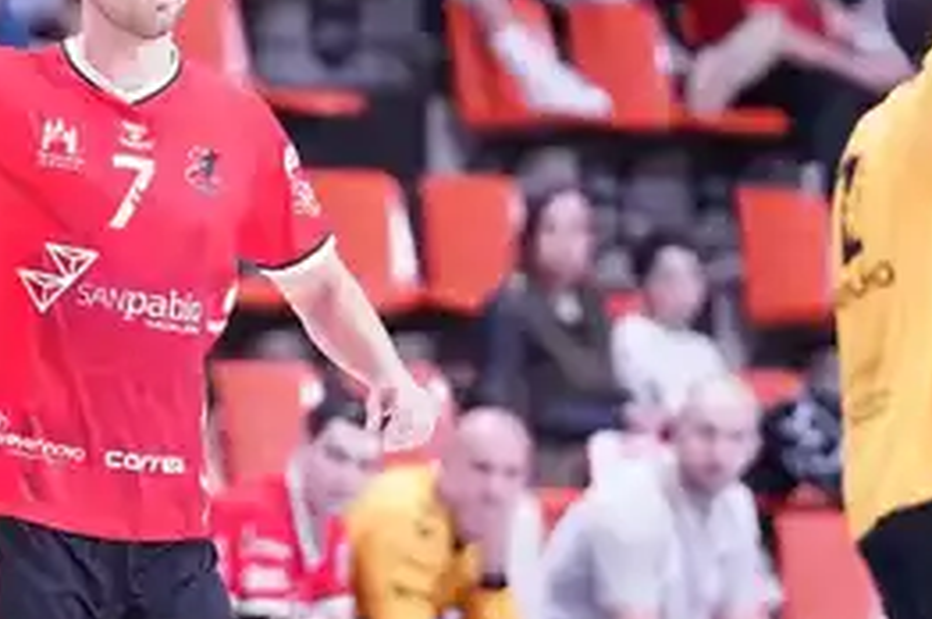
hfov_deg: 3.0
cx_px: 135
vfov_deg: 2.0
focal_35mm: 688
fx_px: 17789
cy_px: 345
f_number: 2.8
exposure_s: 1/1600
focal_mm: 200
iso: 4000
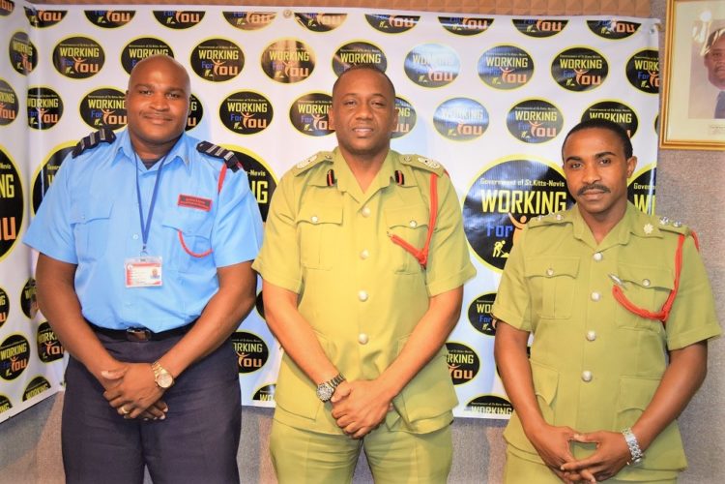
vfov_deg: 34.2
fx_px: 785
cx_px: 362
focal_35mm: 39
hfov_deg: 49.6
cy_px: 242
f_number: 5.6
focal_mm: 26
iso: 1600
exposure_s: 1/50
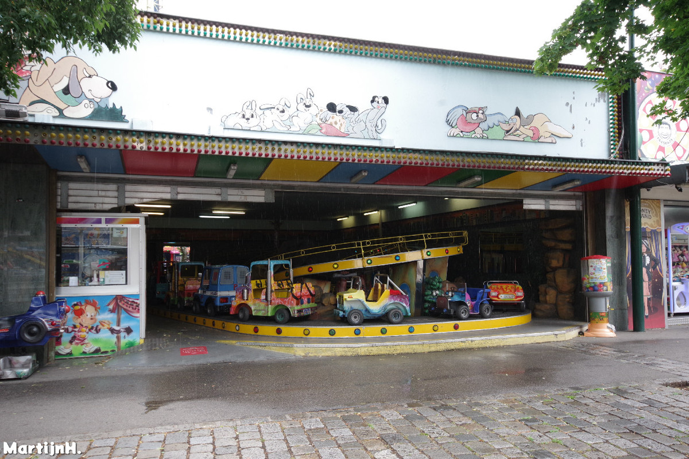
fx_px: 574
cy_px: 230
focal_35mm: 30
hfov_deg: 61.9
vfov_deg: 43.6
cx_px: 344
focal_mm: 20
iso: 800
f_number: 8
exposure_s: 1/100
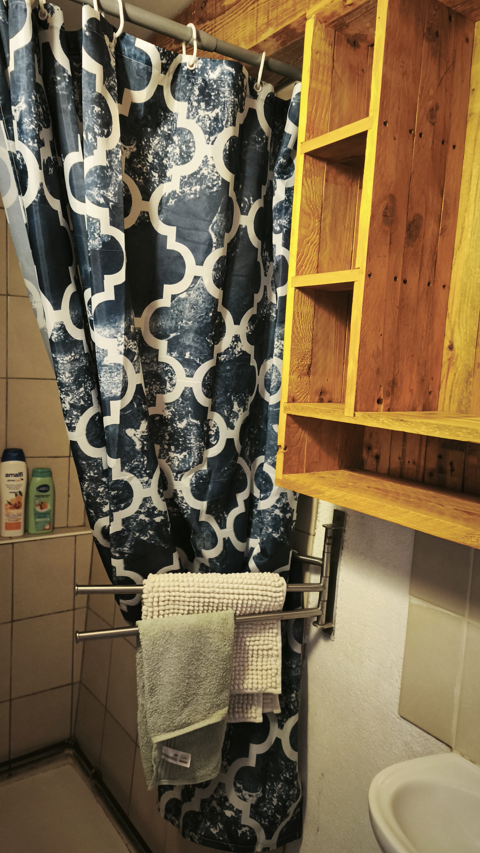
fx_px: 611
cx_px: 196
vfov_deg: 69.9
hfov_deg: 42.7
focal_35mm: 27
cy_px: 423
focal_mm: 5.35
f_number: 1.7
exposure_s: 1/33.3
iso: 1000
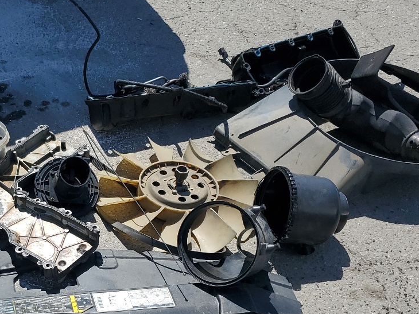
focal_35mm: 57
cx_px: 53
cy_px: 247
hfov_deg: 32.4
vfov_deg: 25.2
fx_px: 690
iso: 50
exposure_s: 1/5000
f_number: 1.5
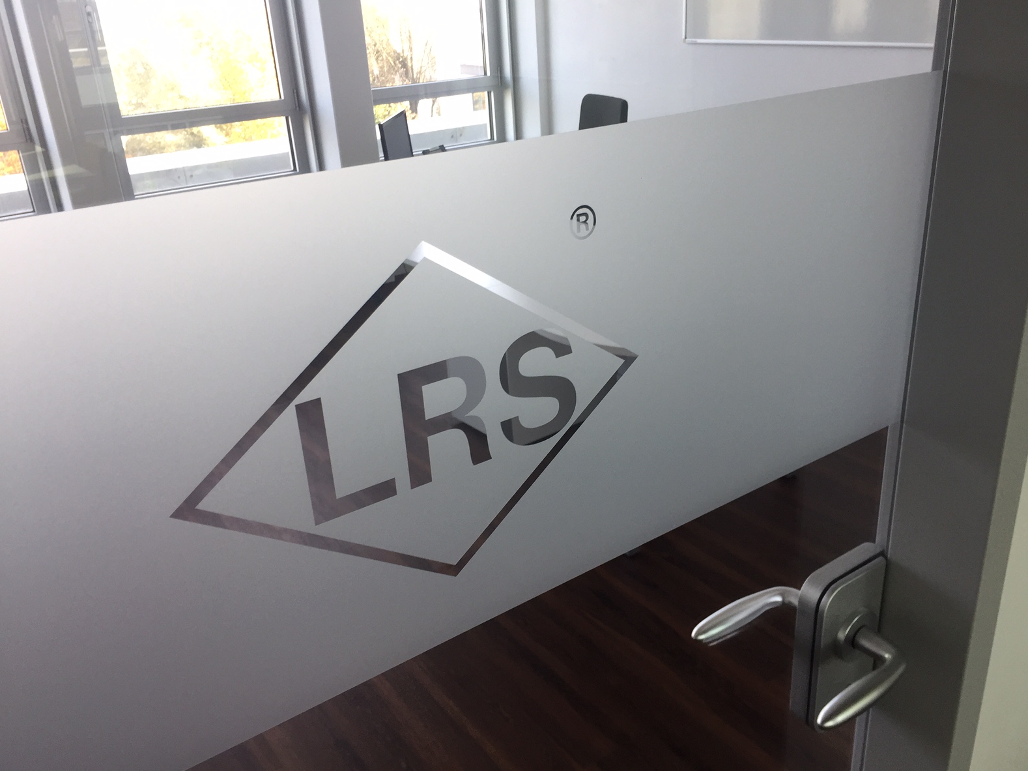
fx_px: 891
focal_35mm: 30
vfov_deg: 46.8
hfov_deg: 60.0
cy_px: 396
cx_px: 530
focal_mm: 4.15
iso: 50
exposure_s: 1/100
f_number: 2.2
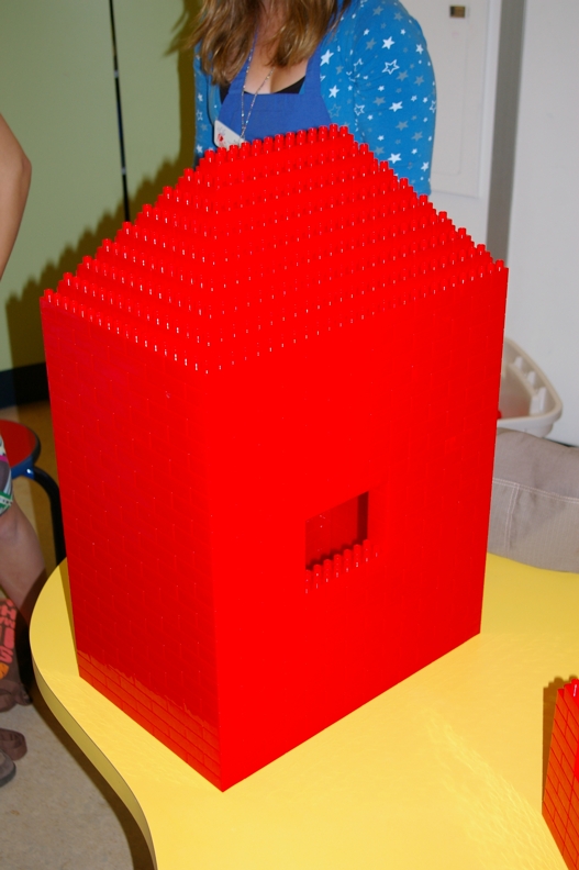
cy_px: 435
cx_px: 290
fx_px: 1196
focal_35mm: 50
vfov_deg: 40.0
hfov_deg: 27.2
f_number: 4.5
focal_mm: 33
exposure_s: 1/45
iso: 400
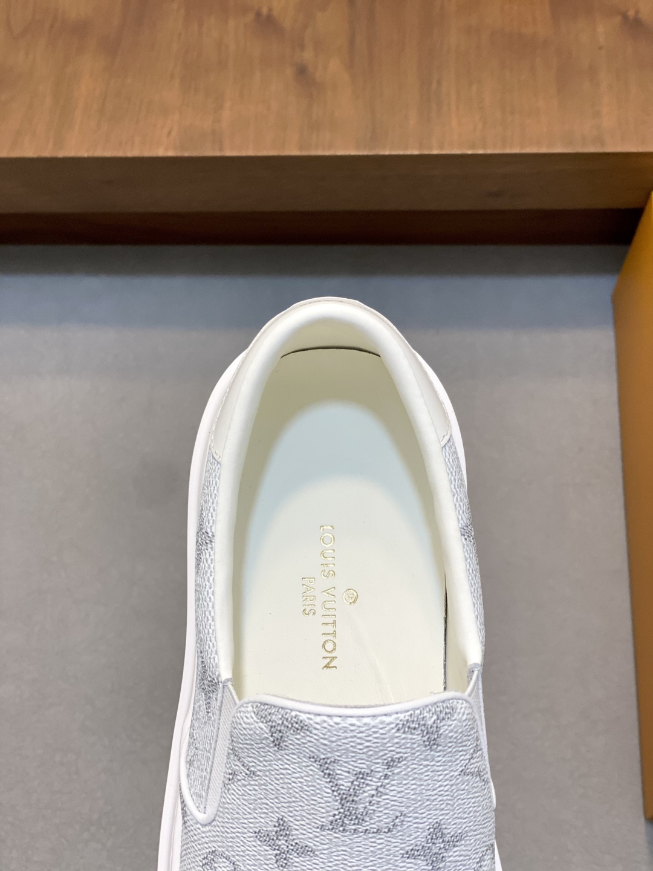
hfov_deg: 28.0
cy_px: 436
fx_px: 1308
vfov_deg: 36.8
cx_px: 326
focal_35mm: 52
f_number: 2
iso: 80
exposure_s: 1/100
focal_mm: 6
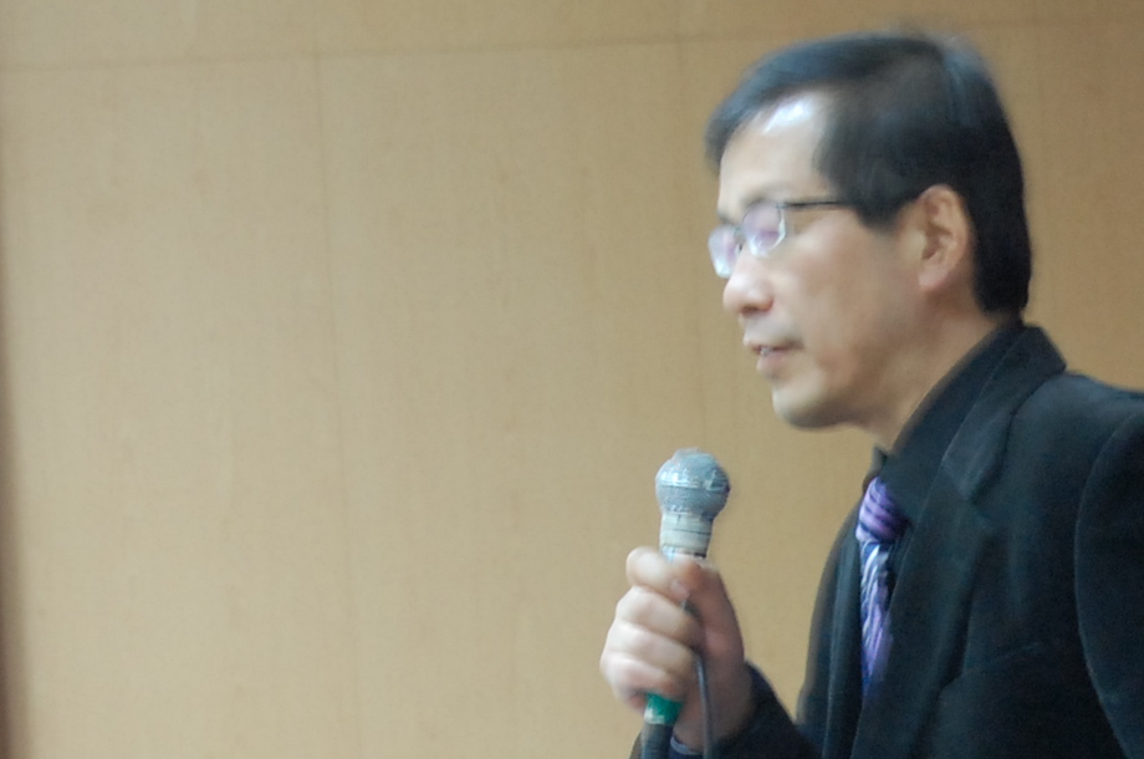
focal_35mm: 184
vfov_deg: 7.4
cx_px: 1115
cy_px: 789
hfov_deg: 11.1
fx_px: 5837
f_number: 5.6
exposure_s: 1/8
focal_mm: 50
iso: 1250
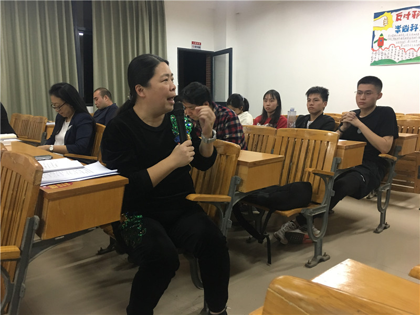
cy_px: 158
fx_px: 352
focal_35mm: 29
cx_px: 210
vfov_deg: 48.2
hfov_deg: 61.7
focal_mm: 4.15
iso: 100
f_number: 2.2
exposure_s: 1/17
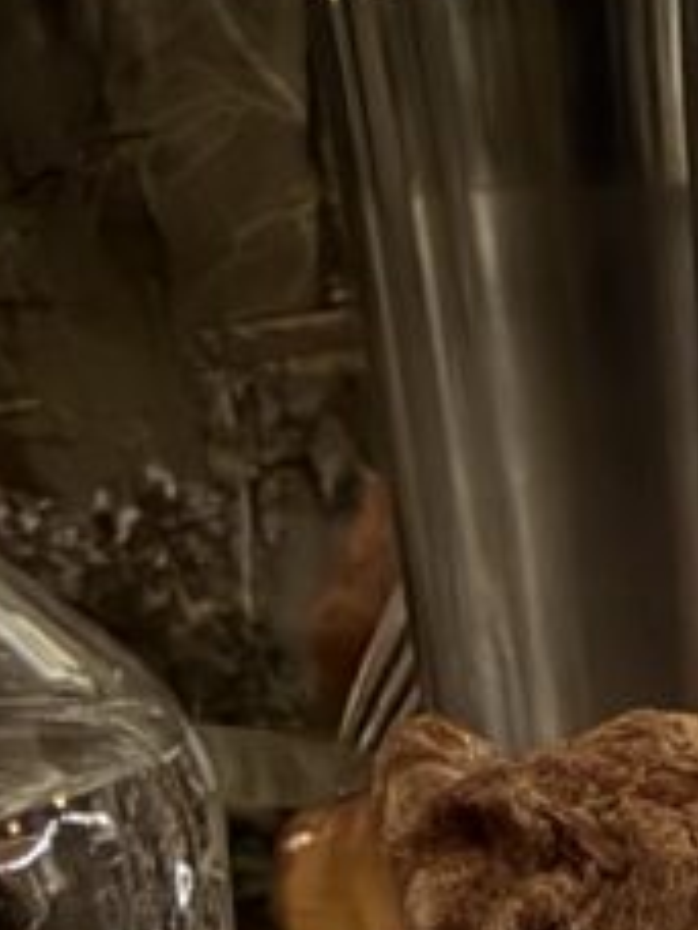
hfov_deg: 21.8
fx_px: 1694
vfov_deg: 20.5
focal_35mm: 63
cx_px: 800
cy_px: 1711
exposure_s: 1/14
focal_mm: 2.22
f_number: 2.2
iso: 800
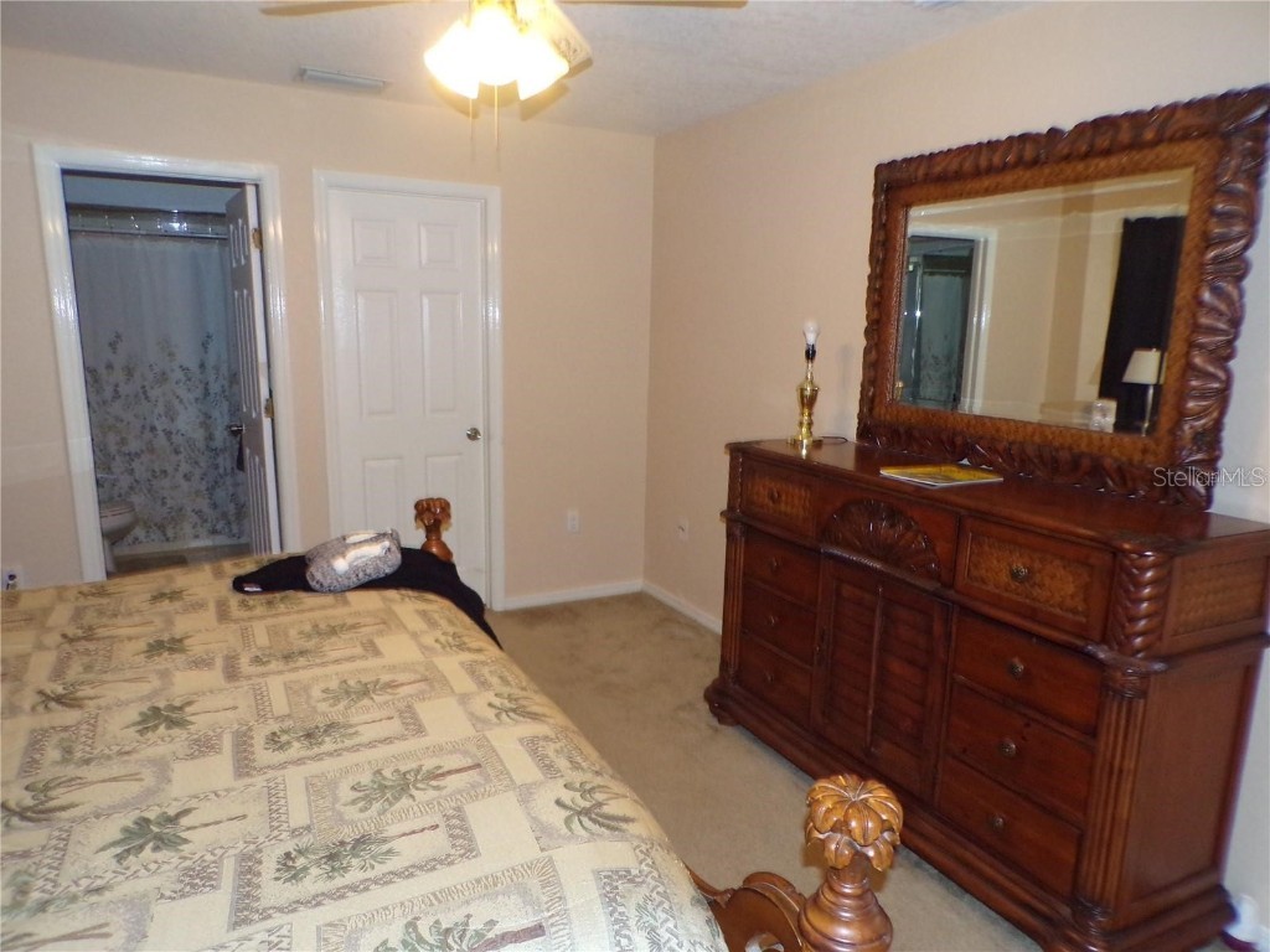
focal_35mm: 24
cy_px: 476
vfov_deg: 56.8
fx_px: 881
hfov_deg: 71.6
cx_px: 635
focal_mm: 4.3
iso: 320
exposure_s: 1/34
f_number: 3
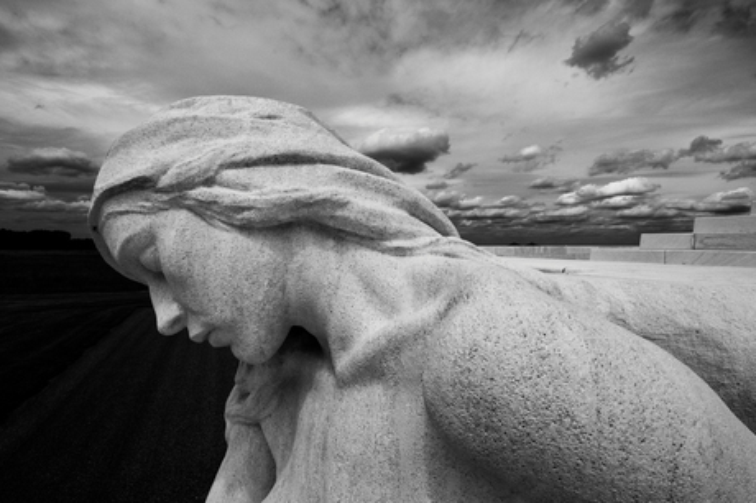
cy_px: 252
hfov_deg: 90.0
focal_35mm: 18
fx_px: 378
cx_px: 378
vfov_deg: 67.3
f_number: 13
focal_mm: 12
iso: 200
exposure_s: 1/640
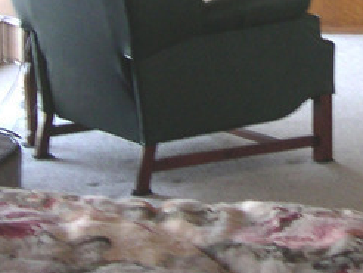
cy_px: -108
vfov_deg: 9.2
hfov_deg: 12.3
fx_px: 1658
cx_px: 382
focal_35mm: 158
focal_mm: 8
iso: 100
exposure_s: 1/11.6
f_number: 2.8
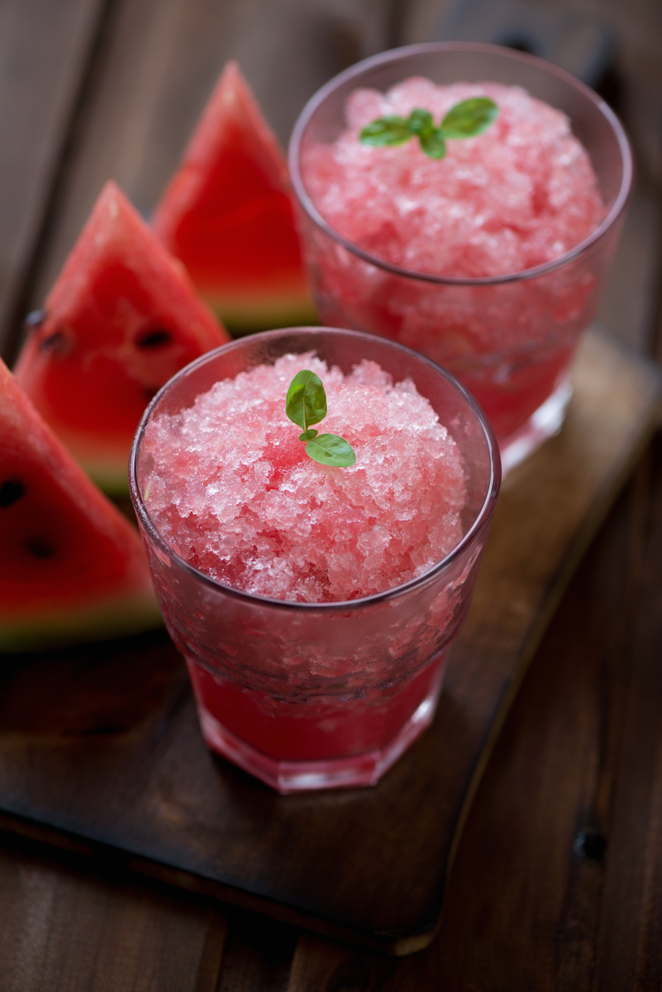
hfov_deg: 13.0
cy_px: 496
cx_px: 331
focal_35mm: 105
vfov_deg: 19.5
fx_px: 2894
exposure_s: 1/125
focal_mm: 105
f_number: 4
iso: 100
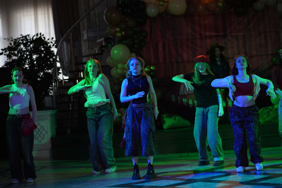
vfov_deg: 16.1
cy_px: 94
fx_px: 666
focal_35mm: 85
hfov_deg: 23.9
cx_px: 141
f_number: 2.2
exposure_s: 1/400
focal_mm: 85
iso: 800
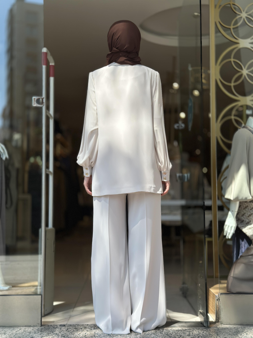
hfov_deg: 30.3
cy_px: 169
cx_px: 126
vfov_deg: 39.7
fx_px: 468
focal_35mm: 48
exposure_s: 1/4184
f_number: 1.78
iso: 100
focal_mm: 6.86
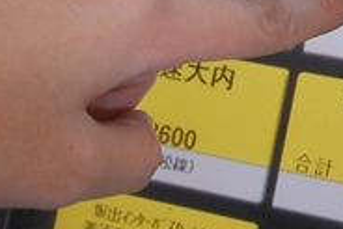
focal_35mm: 196
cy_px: 21
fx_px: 1869
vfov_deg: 7.0
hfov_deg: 10.5
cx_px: 194
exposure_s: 1/40
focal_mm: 24
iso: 500
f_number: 4
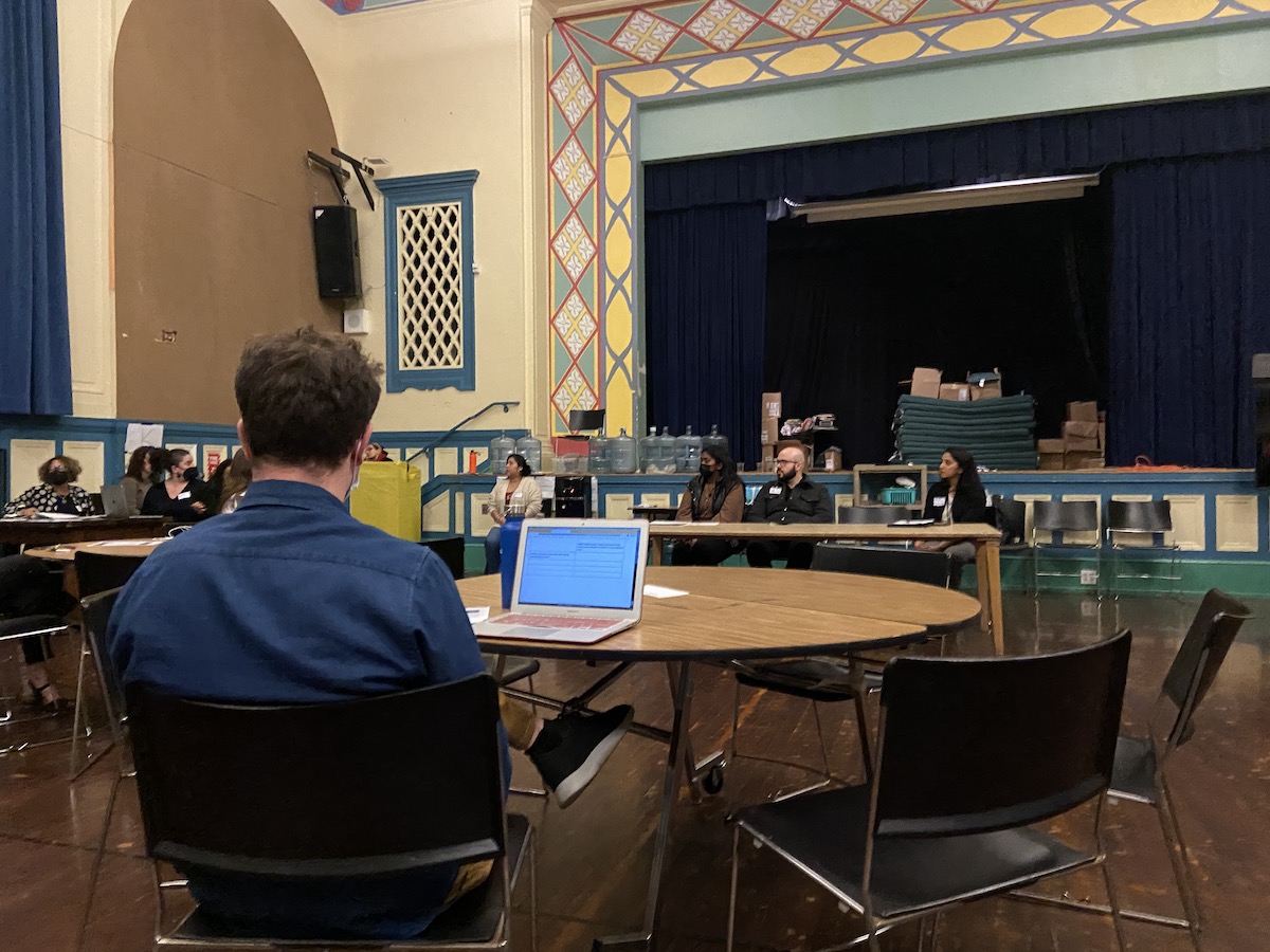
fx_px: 954
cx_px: 635
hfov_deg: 67.3
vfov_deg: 53.1
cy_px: 476
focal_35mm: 26
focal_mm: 4.25
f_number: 1.8
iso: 1000
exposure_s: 1/30
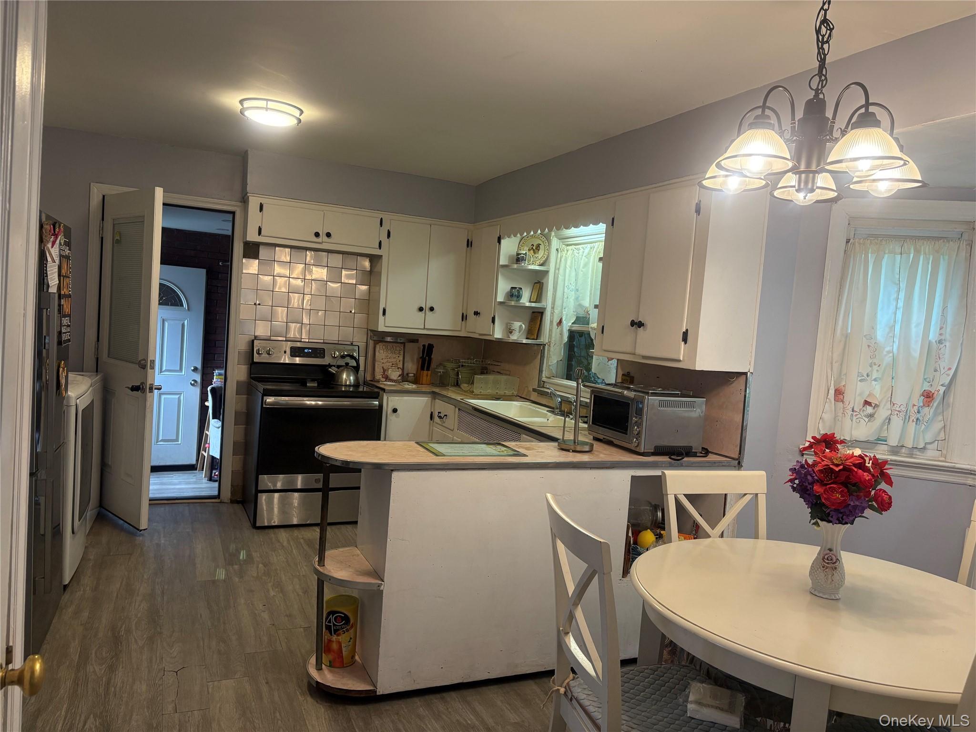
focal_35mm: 26
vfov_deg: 53.1
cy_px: 366
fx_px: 733
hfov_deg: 67.3
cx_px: 488
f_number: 1.6
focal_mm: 5.96
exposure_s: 1/60
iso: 125
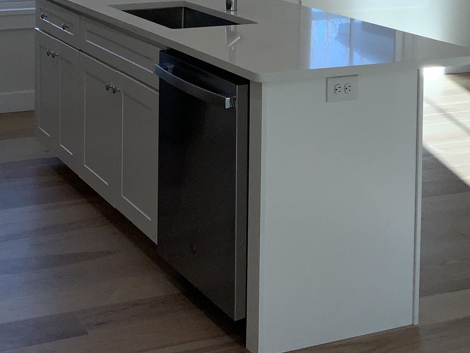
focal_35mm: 76
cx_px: 164
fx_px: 1032
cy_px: -79
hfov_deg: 25.5
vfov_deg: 18.3
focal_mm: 3
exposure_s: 1/348
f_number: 1.8
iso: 16
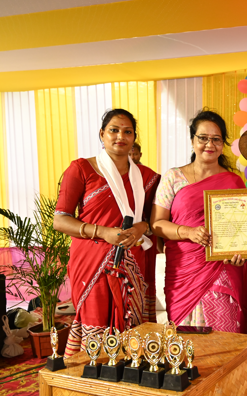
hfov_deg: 26.0
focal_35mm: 45
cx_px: 284
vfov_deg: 44.4
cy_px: 199
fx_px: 485
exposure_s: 1/125
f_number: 4
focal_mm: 29
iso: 1600
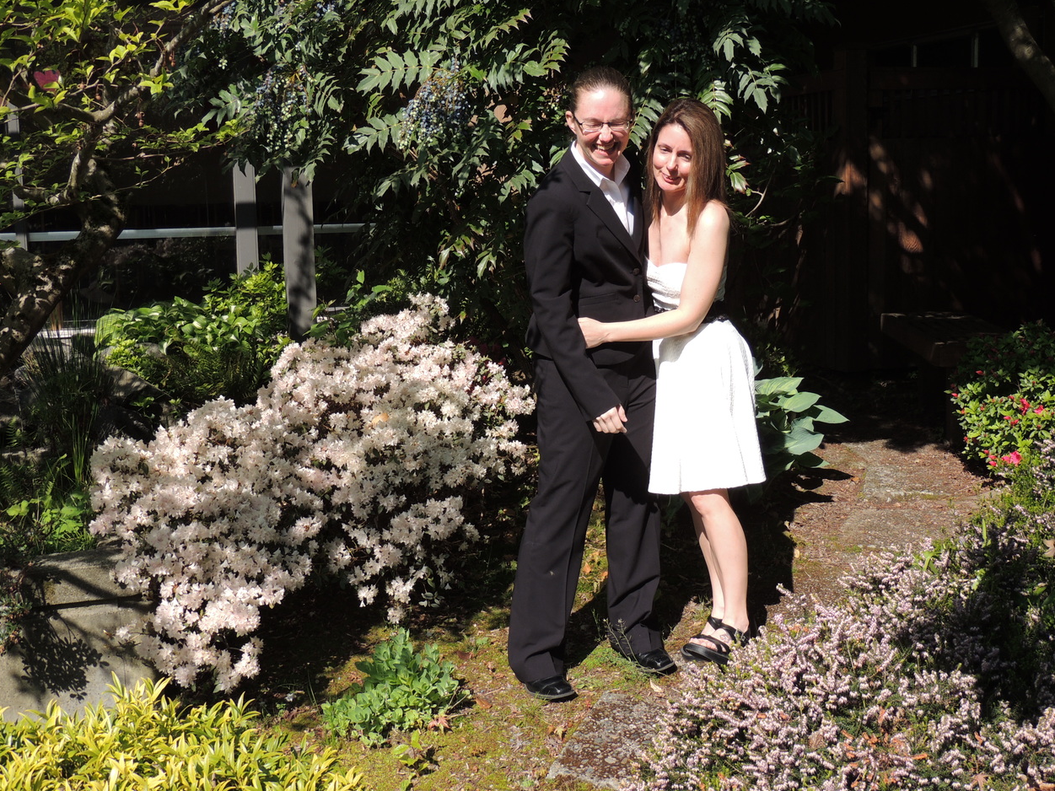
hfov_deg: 42.9
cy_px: 393
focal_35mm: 44
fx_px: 1341
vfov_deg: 32.9
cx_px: 532
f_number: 3.4
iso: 100
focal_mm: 7.6
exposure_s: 1/800
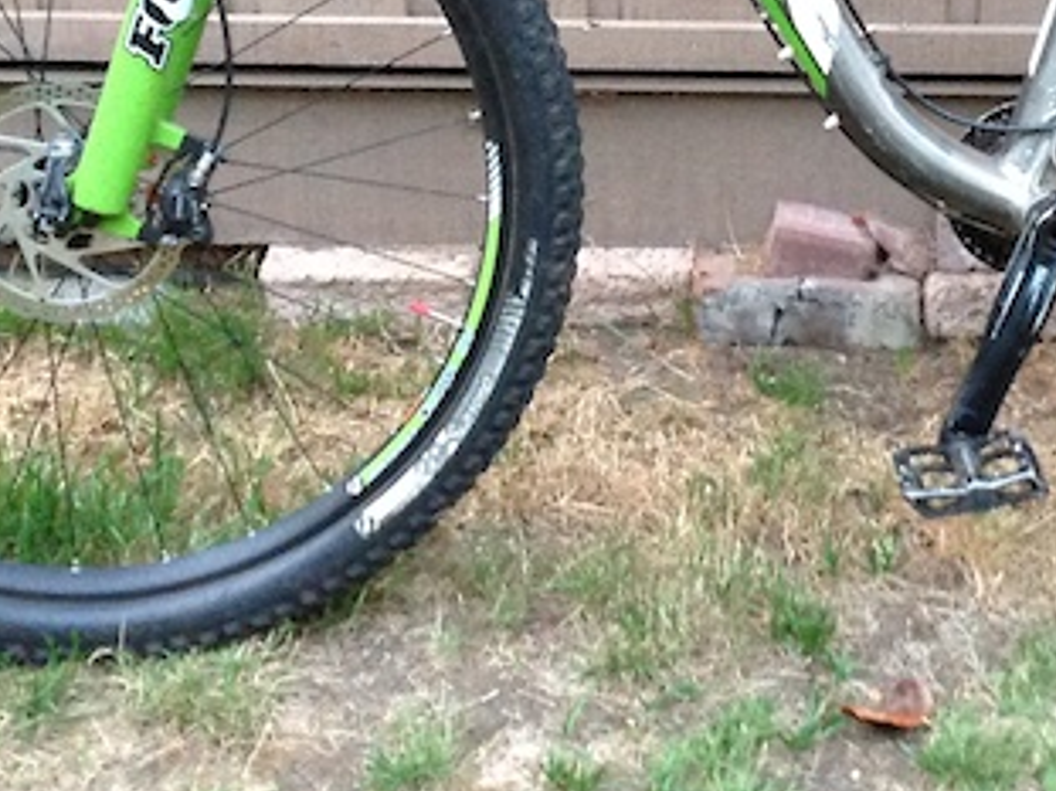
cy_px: 58
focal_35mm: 90
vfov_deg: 16.2
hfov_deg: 21.5
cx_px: 839
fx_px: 2744
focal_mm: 4.28
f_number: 2.4
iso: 320
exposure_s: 1/15
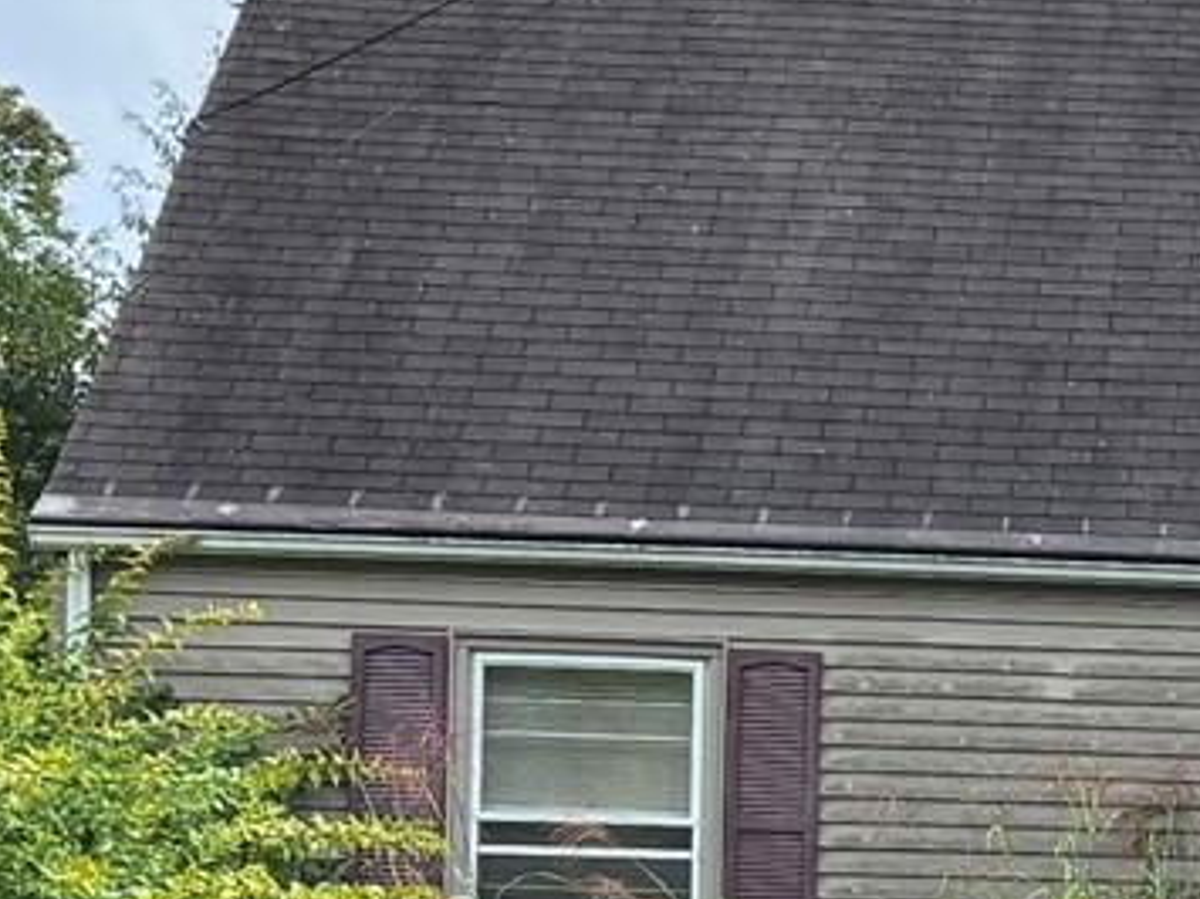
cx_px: 2042
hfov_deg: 12.2
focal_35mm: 150
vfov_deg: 9.8
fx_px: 5198
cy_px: 1004
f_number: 1.6
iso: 50
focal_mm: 5.96
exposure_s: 1/988
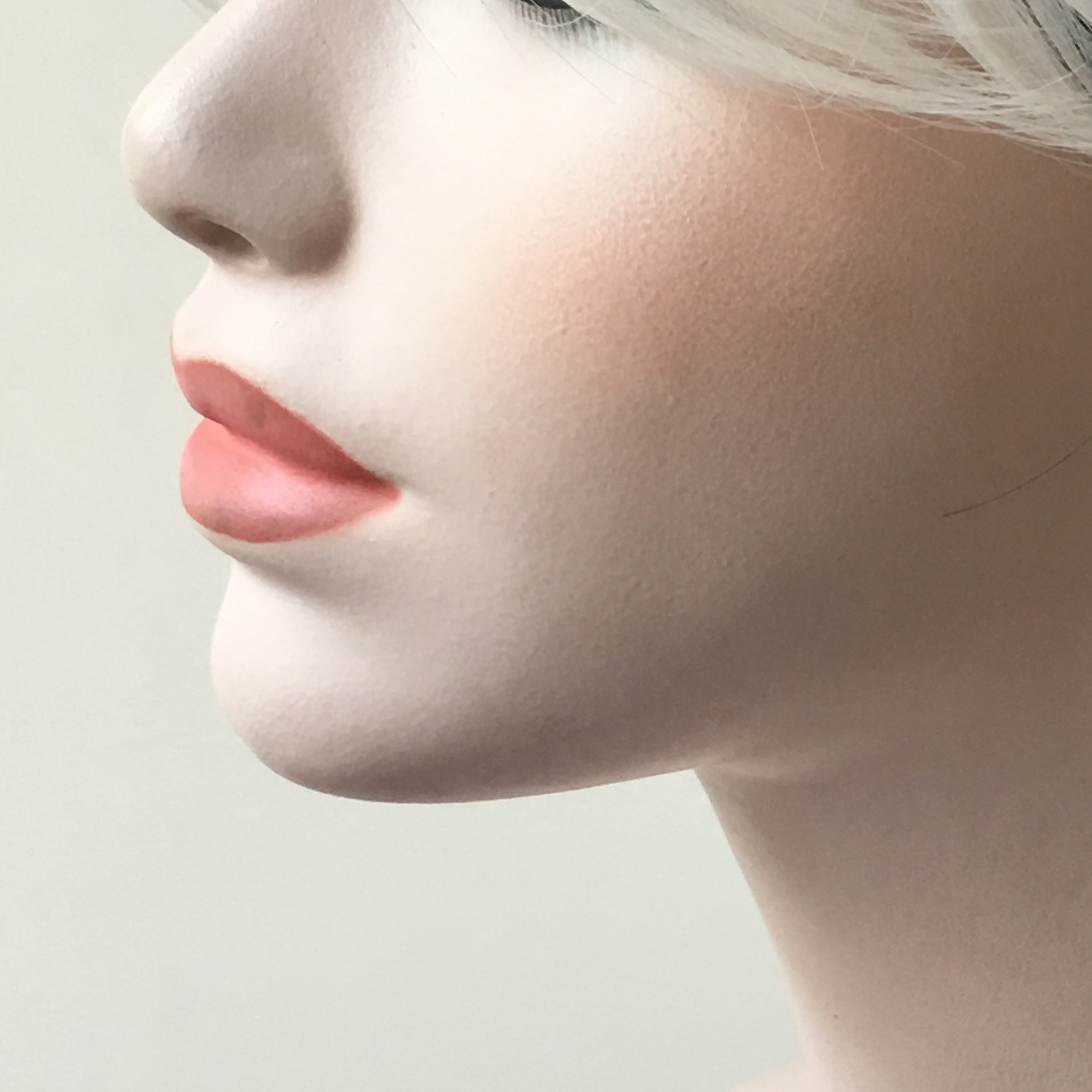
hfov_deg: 17.9
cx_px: 1159
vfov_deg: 18.5
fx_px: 3355
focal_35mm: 94
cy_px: 498
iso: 50
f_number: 2.2
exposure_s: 1/33
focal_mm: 4.15
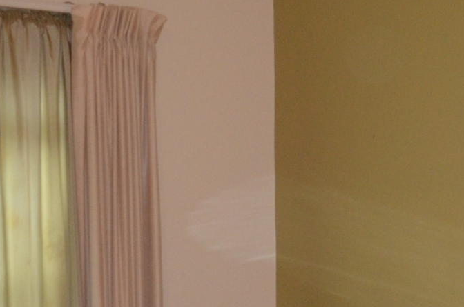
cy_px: 447
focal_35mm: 134
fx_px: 1723
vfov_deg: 9.9
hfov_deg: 15.3
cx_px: 303
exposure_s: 1/60
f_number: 3.8
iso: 800
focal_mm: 20
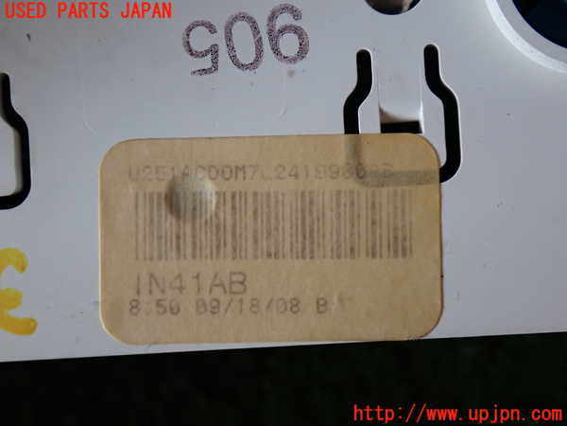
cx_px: 284
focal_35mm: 58
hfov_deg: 33.2
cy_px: 213
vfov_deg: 25.2
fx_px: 950
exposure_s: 1/60
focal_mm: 10.35
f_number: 3.5
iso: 250
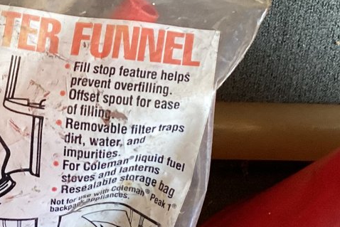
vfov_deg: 13.4
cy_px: 90
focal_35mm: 102
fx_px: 964
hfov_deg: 19.8
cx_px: 59
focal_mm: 3.3
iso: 250
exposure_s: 1/60
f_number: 2.4
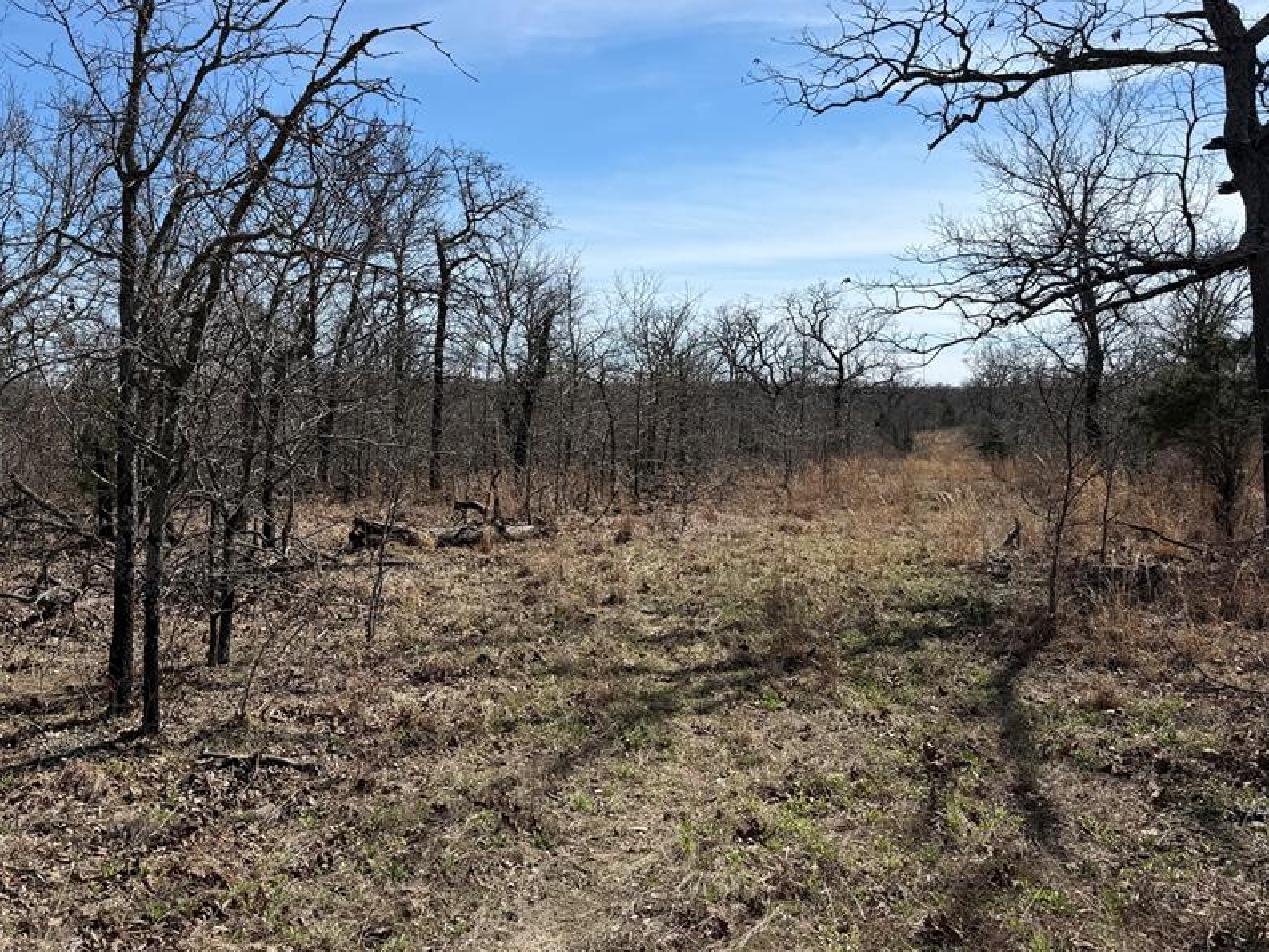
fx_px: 1137
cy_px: 408
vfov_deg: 45.3
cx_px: 518
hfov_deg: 58.0
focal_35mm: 31
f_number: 1.78
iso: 80
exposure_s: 1/5319
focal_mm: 6.76
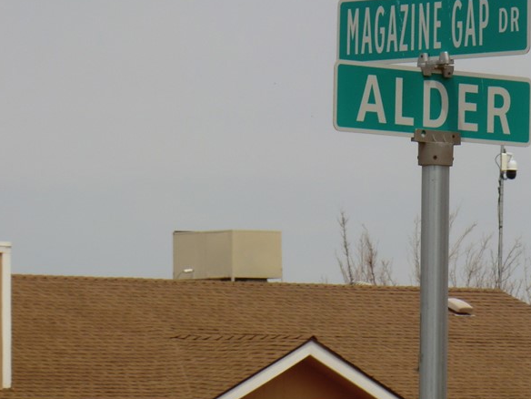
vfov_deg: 4.3
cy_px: 104
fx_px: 5354
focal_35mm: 349
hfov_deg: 5.7
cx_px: 427
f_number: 14.5
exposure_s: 1/125
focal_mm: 35.7
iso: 64
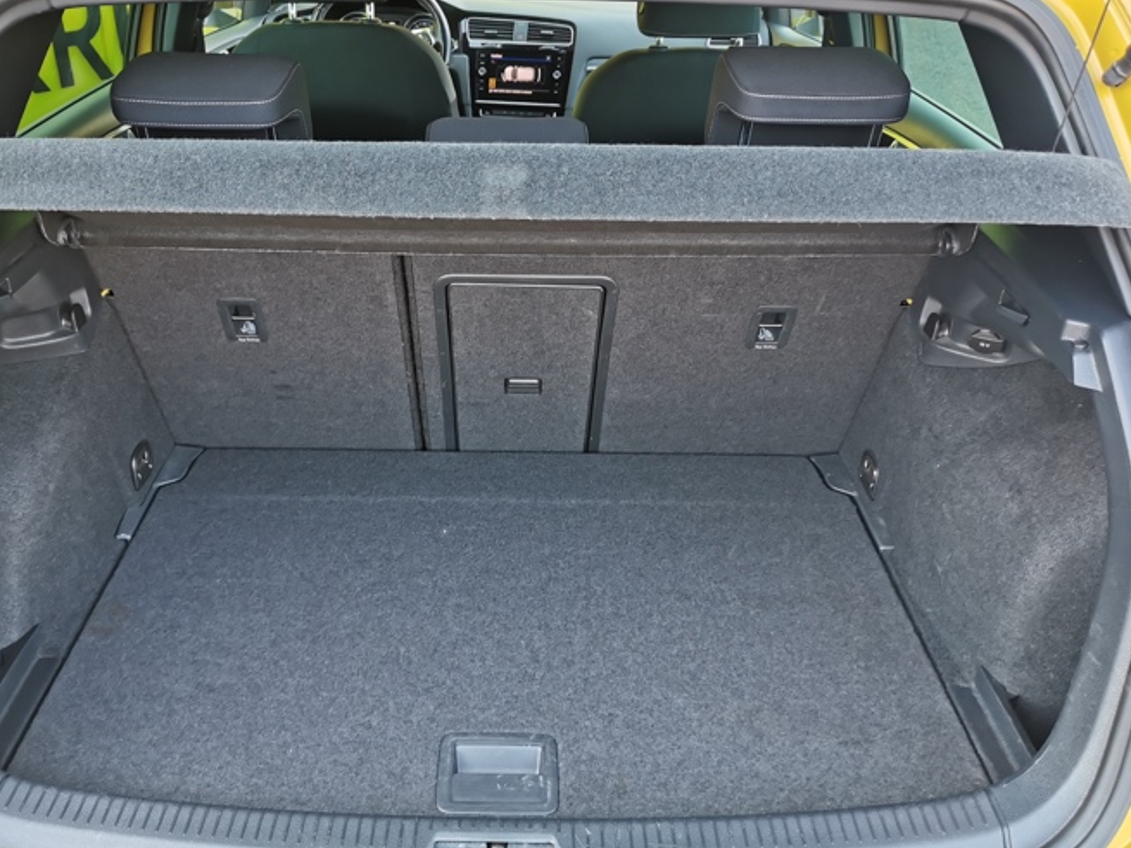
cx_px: 511
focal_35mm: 33
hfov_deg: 55.3
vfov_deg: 42.9
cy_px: 427
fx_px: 1078
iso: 50
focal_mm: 5.58
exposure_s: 1/124
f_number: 1.8
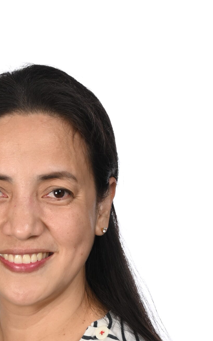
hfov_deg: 5.1
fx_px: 2376
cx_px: 31
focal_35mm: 256
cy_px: 322
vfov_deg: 8.2
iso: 200
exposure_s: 1/160
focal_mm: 85
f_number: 11
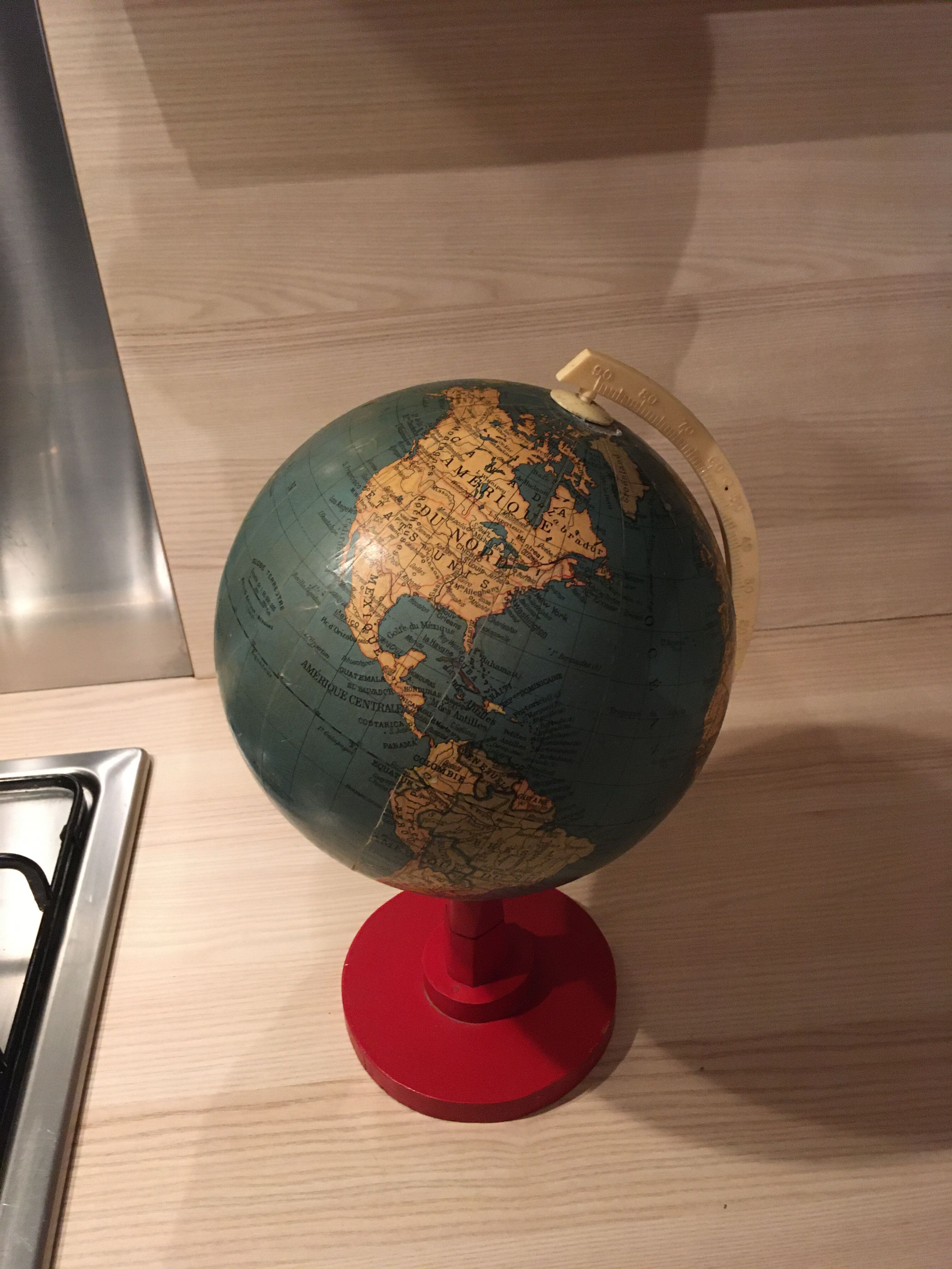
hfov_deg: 48.2
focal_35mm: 29
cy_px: 634
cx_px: 476
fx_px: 1063
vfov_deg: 61.7
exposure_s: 1/25
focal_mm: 4.15
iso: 200
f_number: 2.2
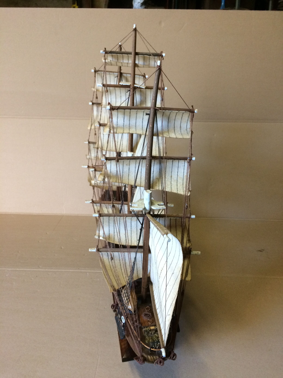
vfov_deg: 61.7
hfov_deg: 48.2
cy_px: 189
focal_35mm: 29
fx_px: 316
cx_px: 142
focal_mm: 4.15
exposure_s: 1/33
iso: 200
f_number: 2.2
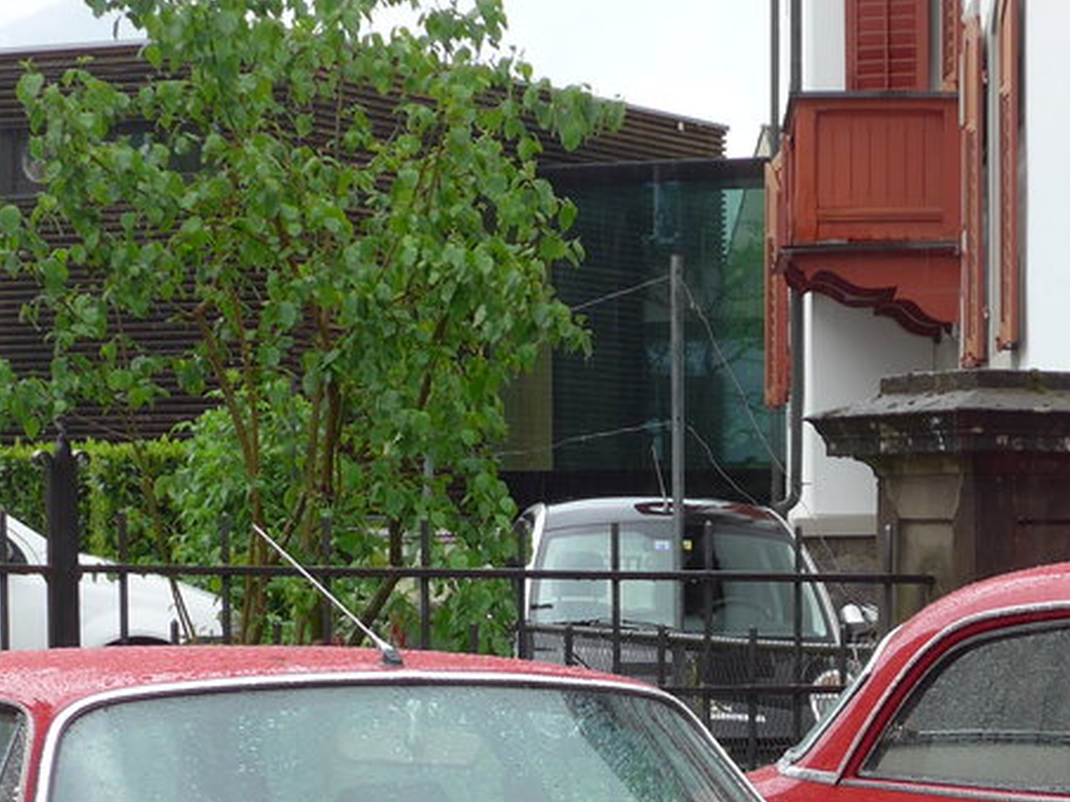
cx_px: 750
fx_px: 4018
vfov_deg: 11.2
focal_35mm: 130
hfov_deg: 15.1
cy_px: 970
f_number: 3.2
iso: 80
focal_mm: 10.1
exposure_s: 1/100
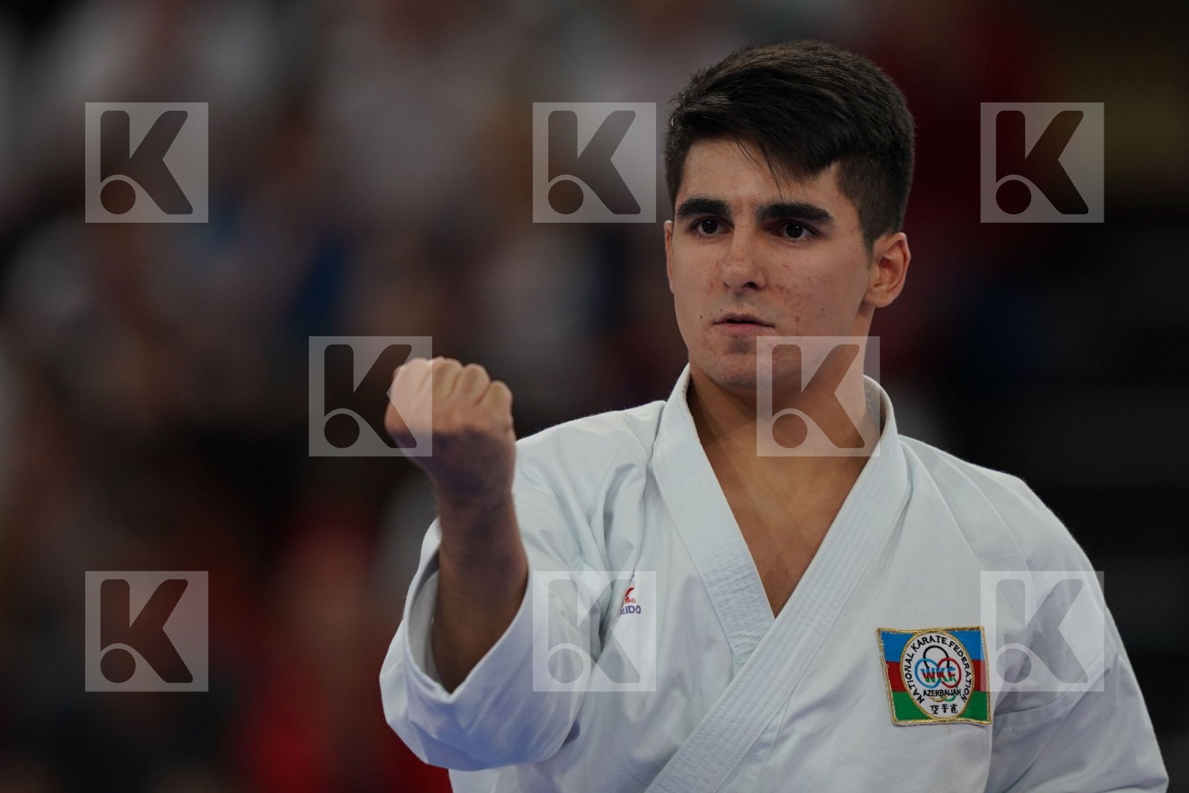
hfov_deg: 3.4
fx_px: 19815
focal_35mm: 600
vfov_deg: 2.3
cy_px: 396
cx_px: 594
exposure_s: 1/500
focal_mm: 400
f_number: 2.8
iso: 640
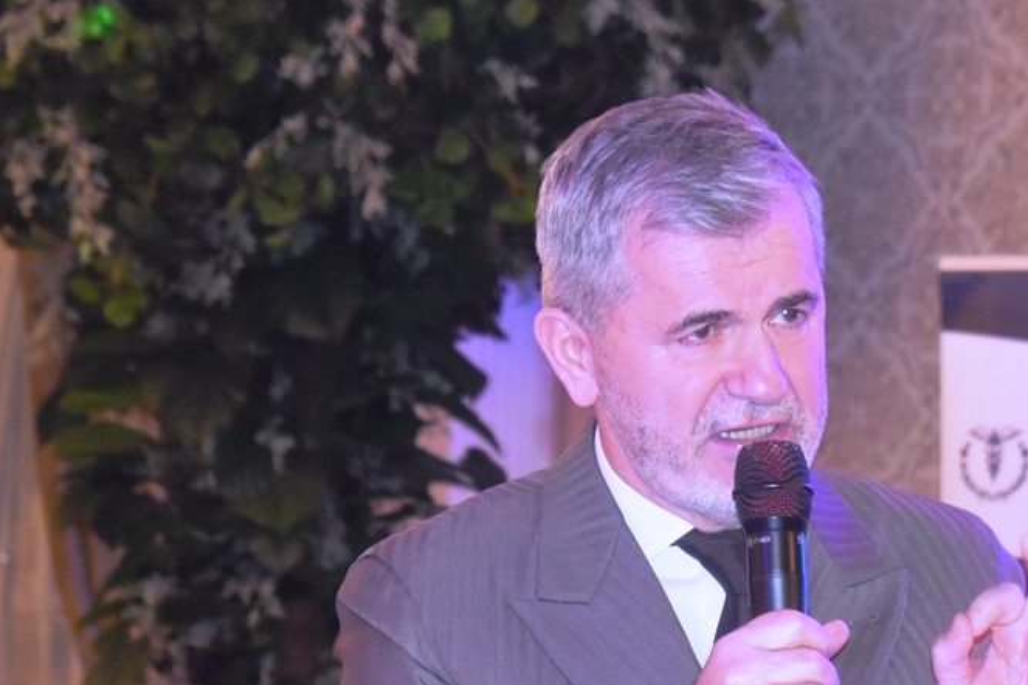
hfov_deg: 10.7
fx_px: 5458
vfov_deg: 7.2
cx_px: 718
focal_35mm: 191
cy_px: 718
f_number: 5.6
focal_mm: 55
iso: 1600
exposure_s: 1/60
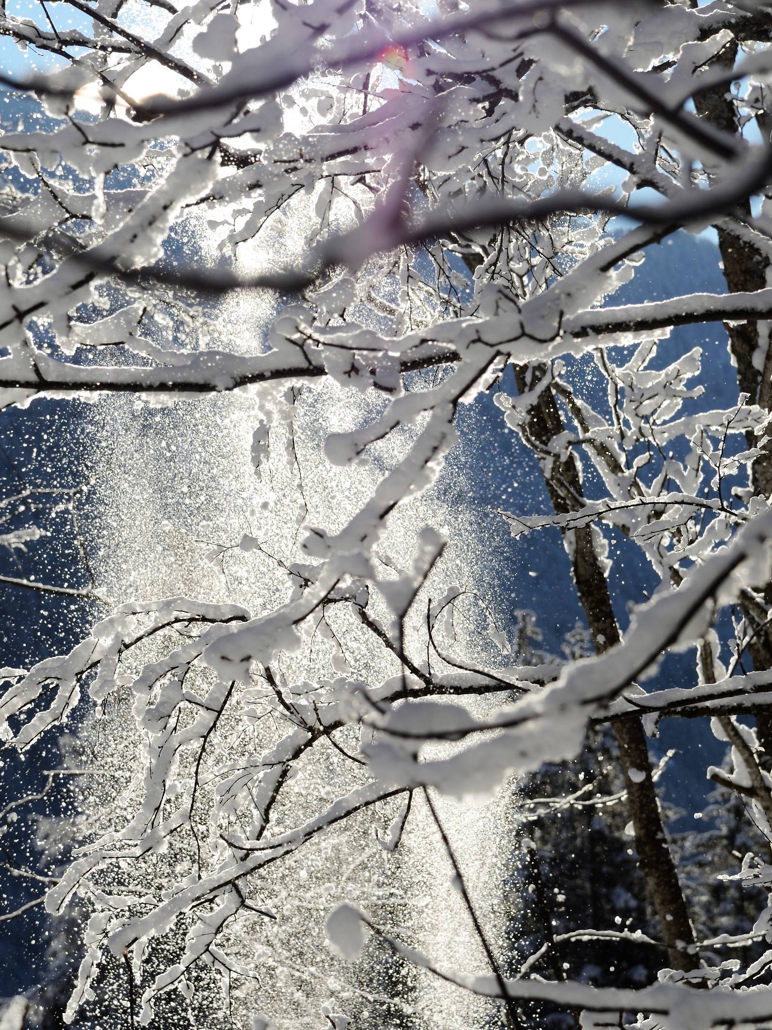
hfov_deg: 7.6
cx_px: 386
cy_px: 524
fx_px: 5829
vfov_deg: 10.1
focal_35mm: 196
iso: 200
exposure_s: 1/640
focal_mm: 120
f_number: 8
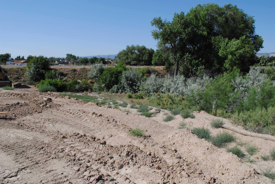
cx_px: 138
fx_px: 206
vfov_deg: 48.0
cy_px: 92
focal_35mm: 27
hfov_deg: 67.3
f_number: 8
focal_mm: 18
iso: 100
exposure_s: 1/250
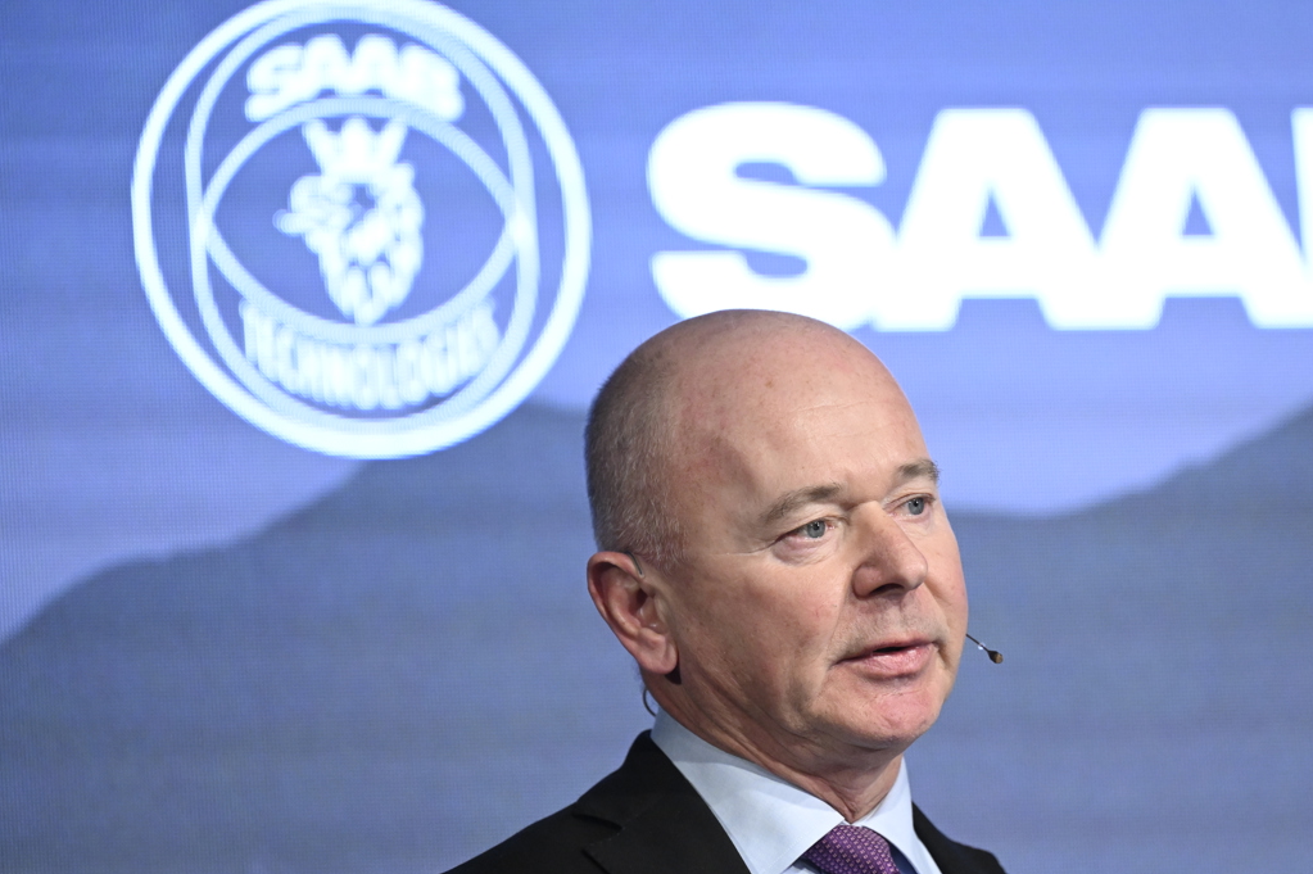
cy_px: 489
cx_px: 816
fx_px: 9696
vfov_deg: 5.2
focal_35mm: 266
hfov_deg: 7.7
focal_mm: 200
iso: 4000
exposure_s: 1/250
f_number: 3.2
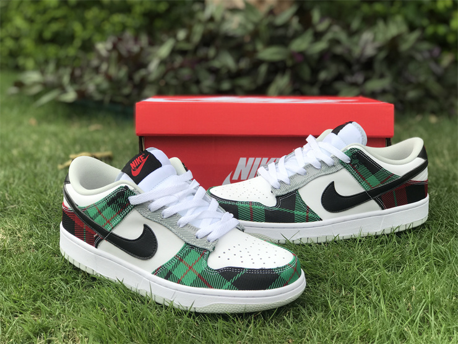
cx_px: 229
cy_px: 172
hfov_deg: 33.8
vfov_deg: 25.7
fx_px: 754
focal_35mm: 57
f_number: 2.8
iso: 20
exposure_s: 1/339
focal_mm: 6.6
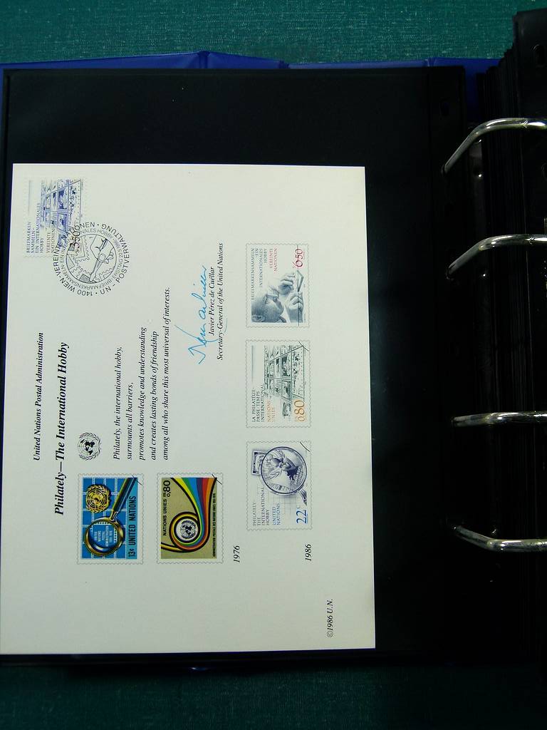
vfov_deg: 51.4
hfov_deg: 39.7
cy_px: 365
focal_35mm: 36
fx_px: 758
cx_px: 274
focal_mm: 6.5
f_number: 3.1
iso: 100
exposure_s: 1/125
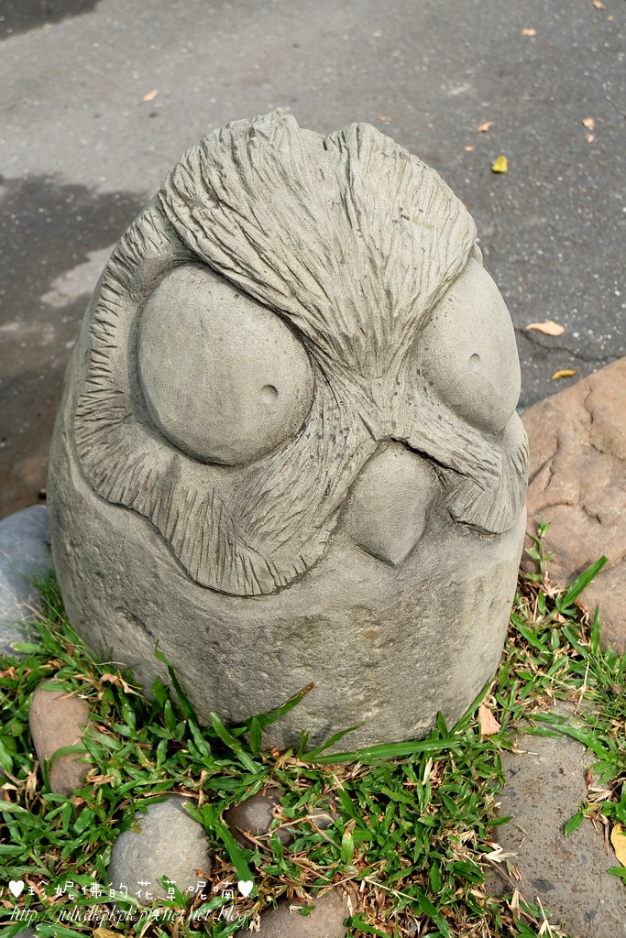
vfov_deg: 40.3
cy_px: 469
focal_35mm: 49
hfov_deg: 27.5
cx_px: 313
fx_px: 1278
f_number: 5.6
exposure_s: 1/1600
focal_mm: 32.5
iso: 800
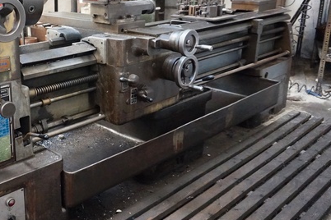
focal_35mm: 43
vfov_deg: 31.0
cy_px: 80
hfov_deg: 42.7
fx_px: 395
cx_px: 51
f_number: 3.5
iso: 3200
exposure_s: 1/25
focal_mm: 16
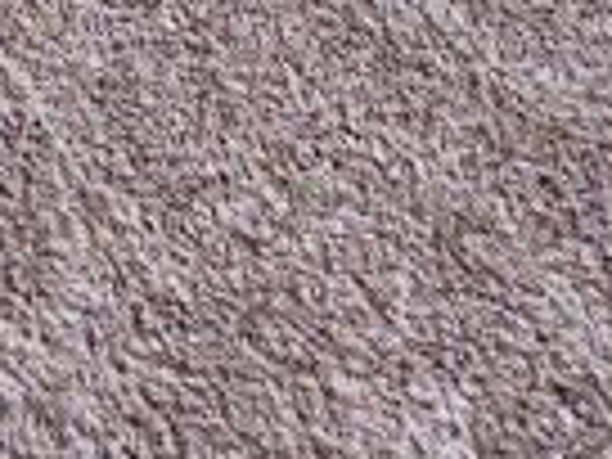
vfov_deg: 9.5
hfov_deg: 18.1
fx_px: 1733
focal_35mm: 98
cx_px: -274
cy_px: -1116
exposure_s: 1/40
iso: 320
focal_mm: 2.2
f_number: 2.2
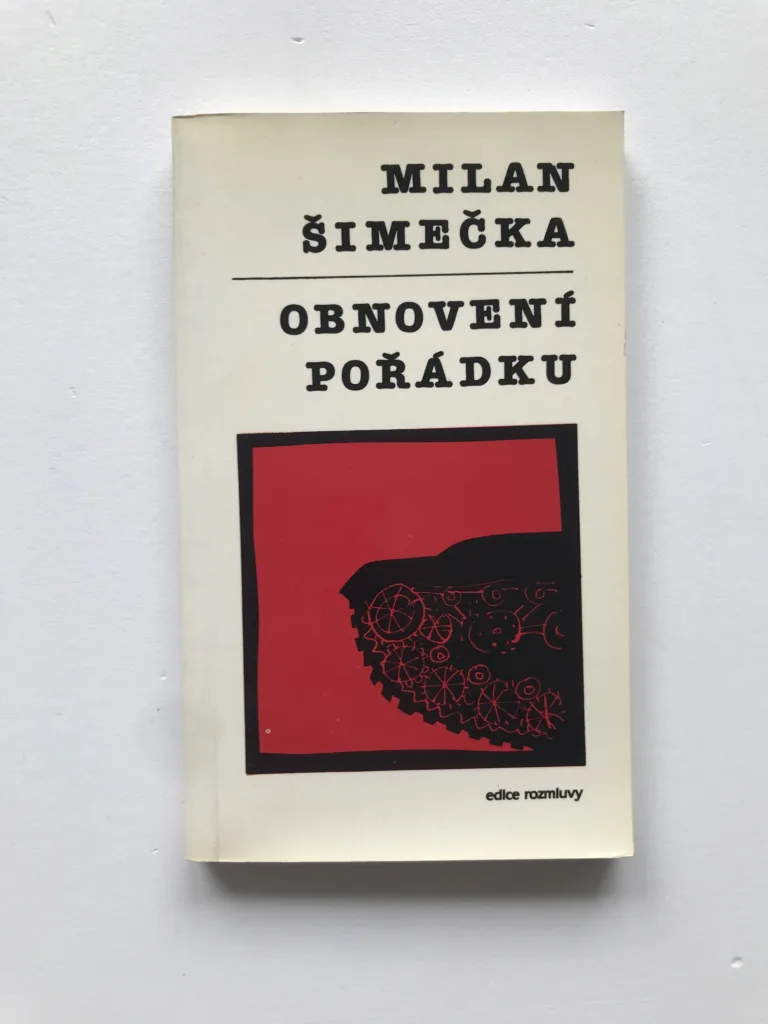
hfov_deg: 49.7
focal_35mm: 28
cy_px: 512
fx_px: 828
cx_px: 384
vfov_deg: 63.4
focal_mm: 3.99
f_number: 1.8
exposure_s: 1/100
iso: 25
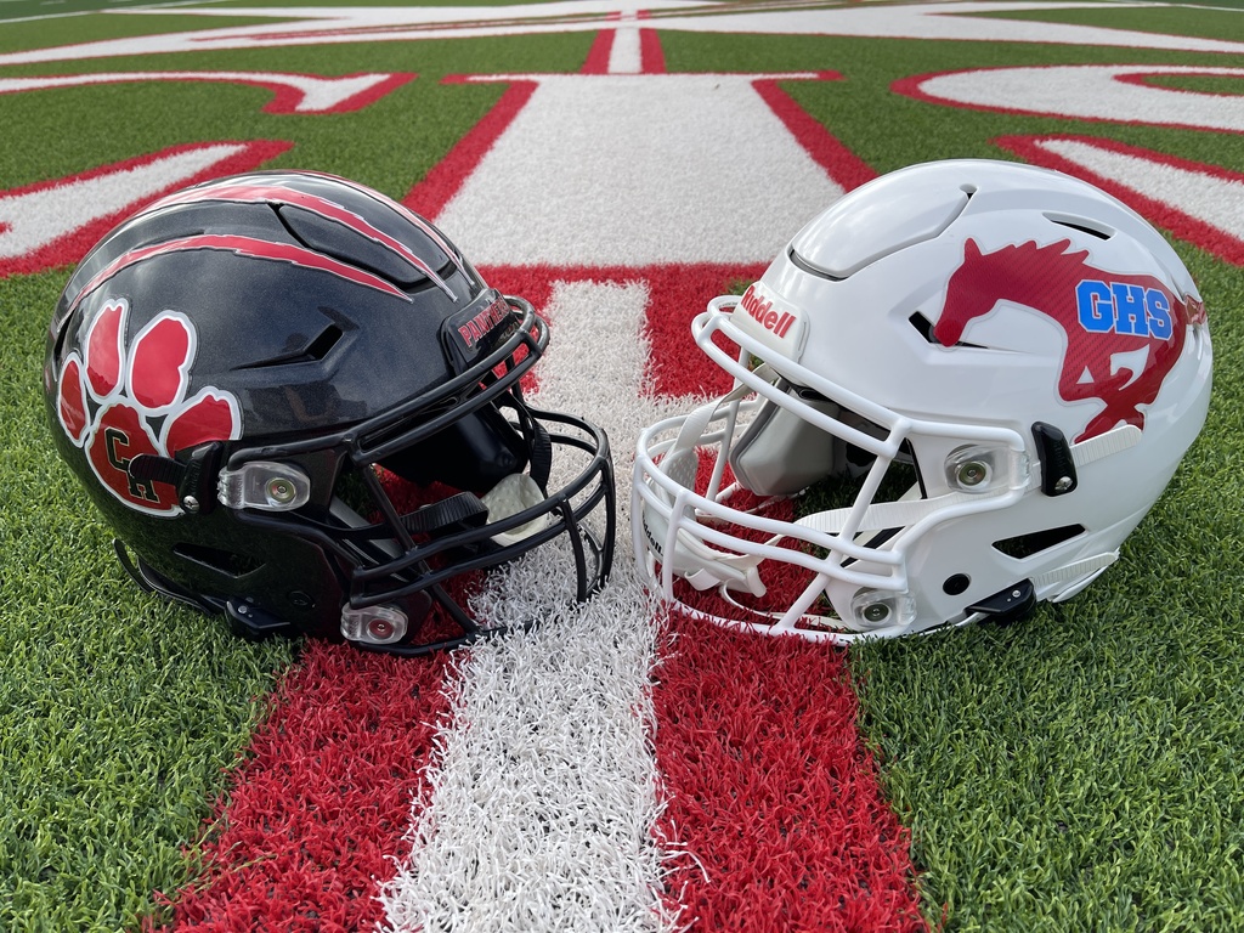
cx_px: 622
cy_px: 466
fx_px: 898
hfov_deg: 69.4
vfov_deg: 54.9
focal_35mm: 25
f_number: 1.6
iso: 32
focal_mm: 5.1
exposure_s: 1/1513
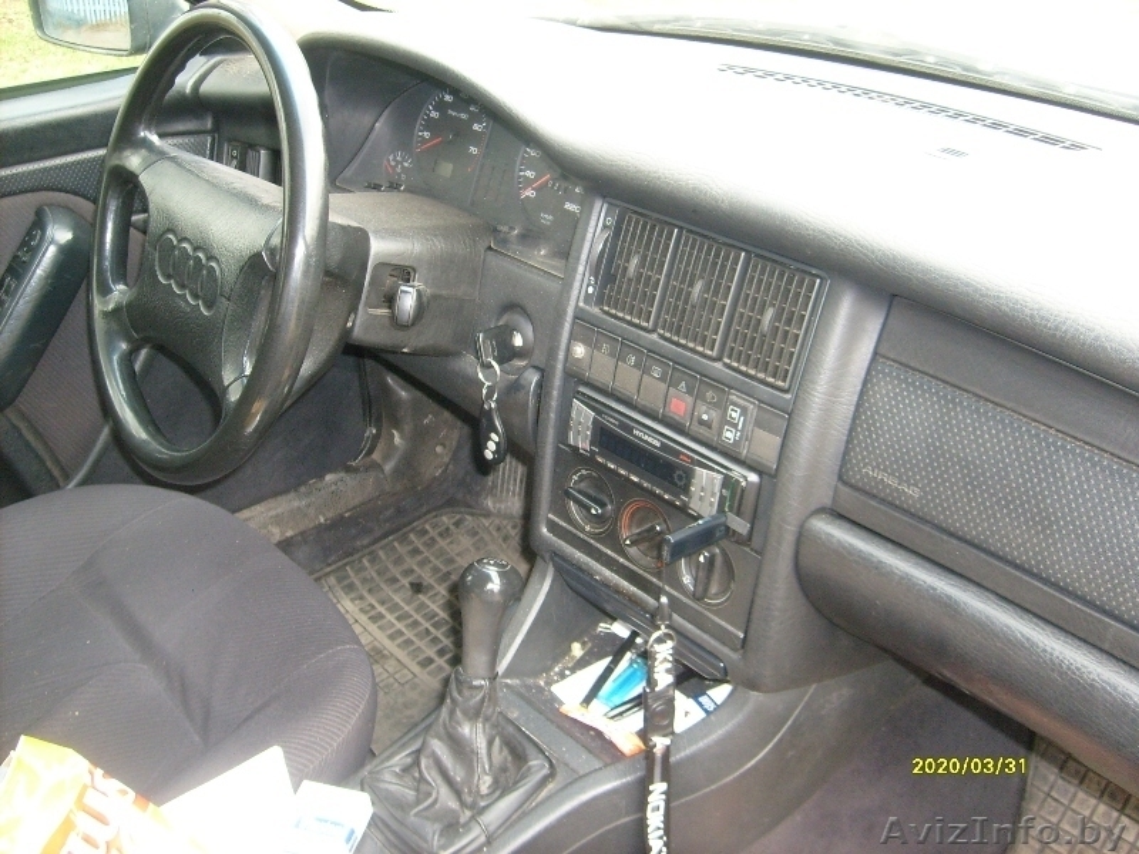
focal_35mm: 35
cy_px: 427
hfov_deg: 52.6
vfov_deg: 40.7
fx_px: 1152
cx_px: 570
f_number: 2.8
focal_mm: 5.8
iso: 100
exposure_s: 1/45
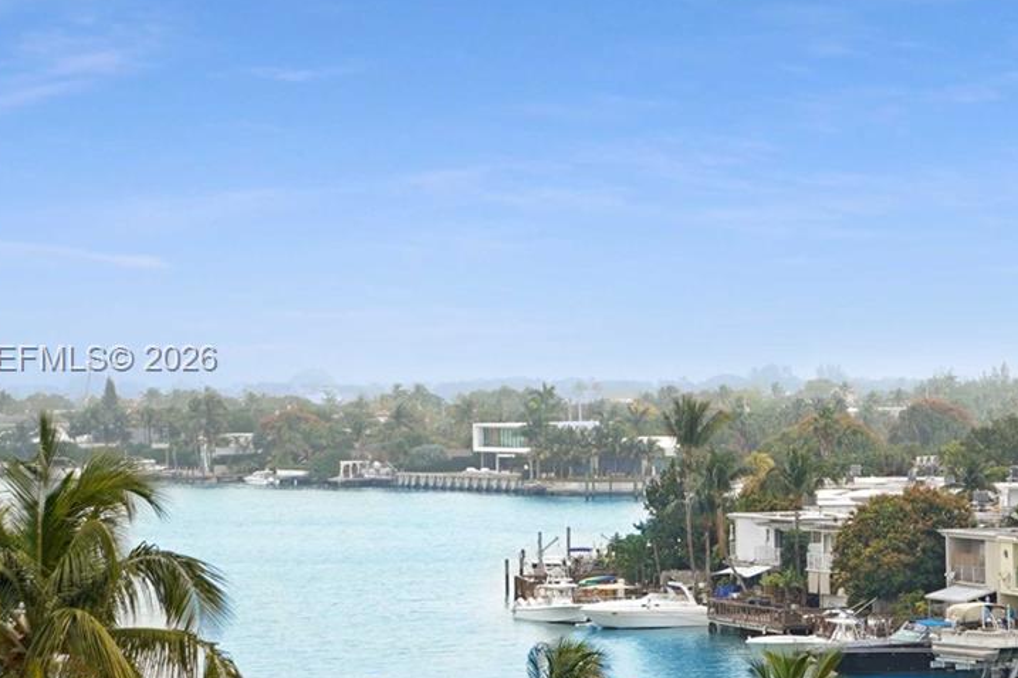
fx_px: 3280
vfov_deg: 11.8
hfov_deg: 17.4
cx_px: 910
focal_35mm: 116
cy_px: 360
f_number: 5
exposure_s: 1/160
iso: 80
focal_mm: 35
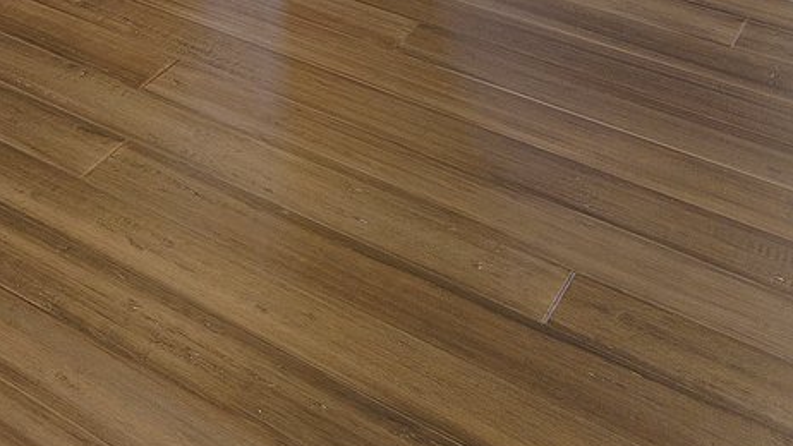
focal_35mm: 65
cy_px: -669
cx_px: -469
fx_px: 1367
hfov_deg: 23.8
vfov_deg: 13.1
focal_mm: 14
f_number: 7.1
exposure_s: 1/5
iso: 320
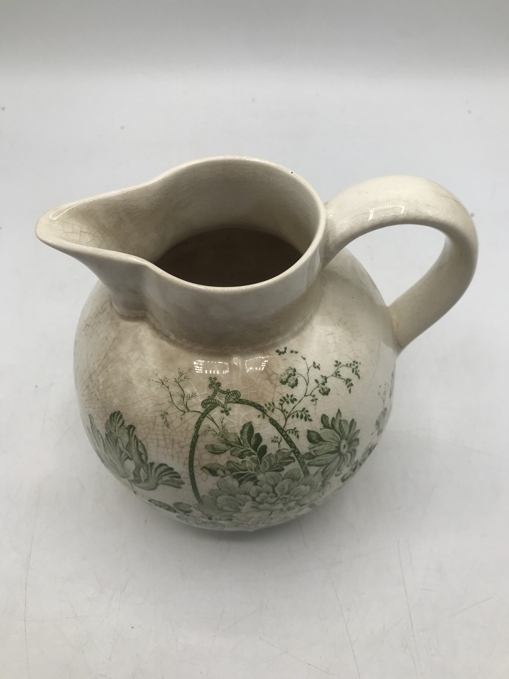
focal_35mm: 28
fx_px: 549
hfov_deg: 49.7
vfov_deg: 63.4
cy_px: 340
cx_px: 254
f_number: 1.8
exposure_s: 1/929
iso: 20
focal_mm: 3.99
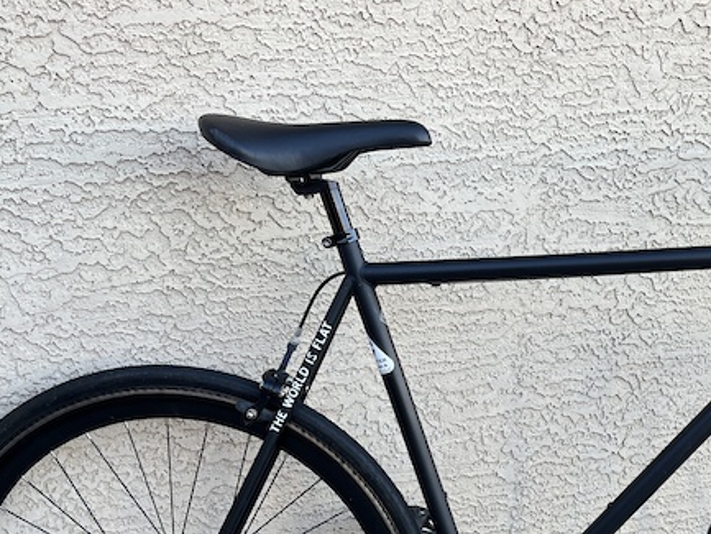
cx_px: 545
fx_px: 986
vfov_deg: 29.4
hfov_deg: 38.5
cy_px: 449
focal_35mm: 48
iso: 40
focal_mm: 5.1
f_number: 1.6
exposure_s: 1/192
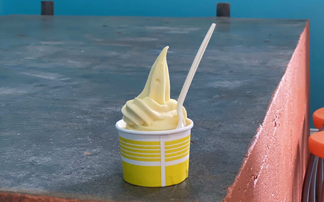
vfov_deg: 17.1
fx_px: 653
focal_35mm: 74
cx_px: 163
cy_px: -10
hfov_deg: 27.8
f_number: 2
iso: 250
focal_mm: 6
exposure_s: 1/76
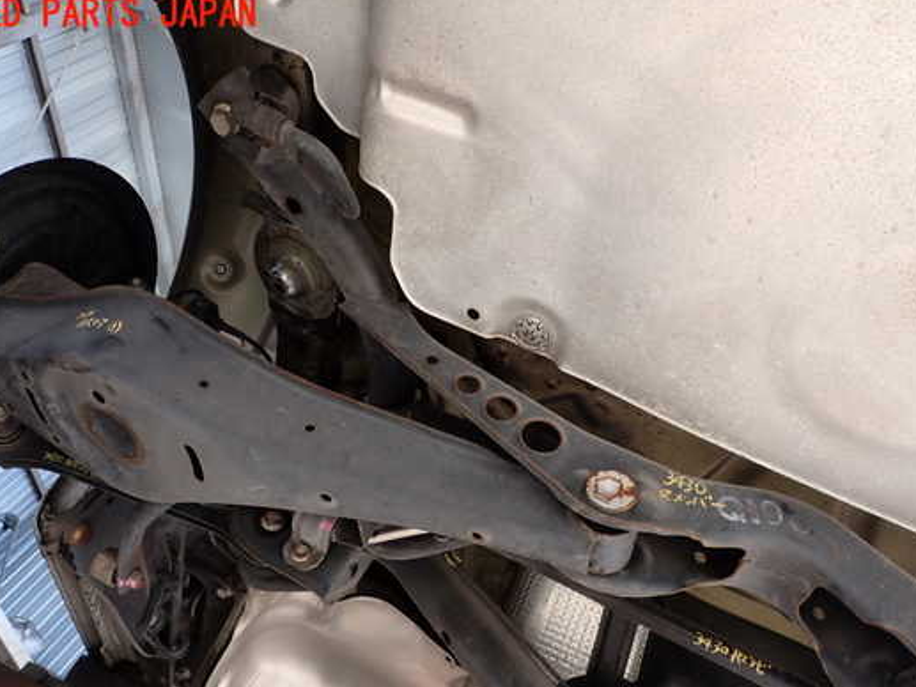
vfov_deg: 48.1
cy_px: 391
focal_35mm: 29
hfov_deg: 61.6
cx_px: 466
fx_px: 768
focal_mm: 4.5
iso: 100
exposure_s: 1/100
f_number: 2.8
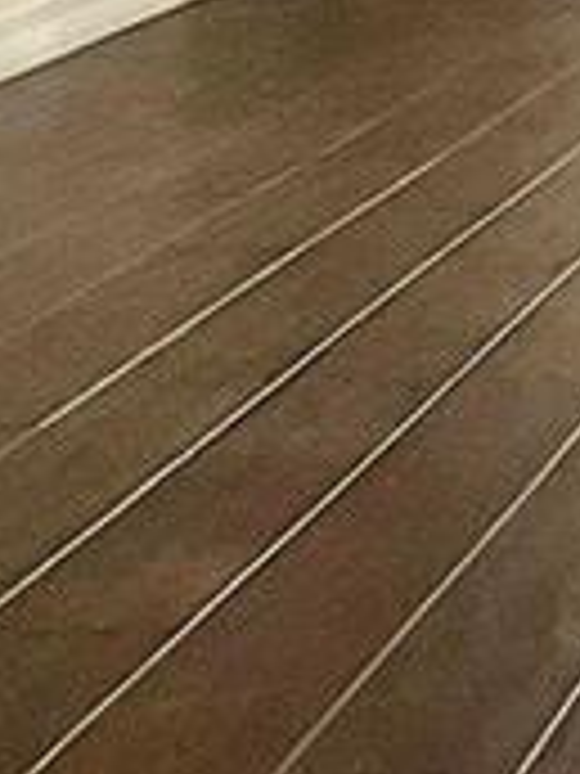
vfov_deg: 10.6
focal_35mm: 181
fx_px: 4044
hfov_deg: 7.2
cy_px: -338
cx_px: 1839
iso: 125
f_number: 1.5
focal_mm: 5.7
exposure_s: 1/74
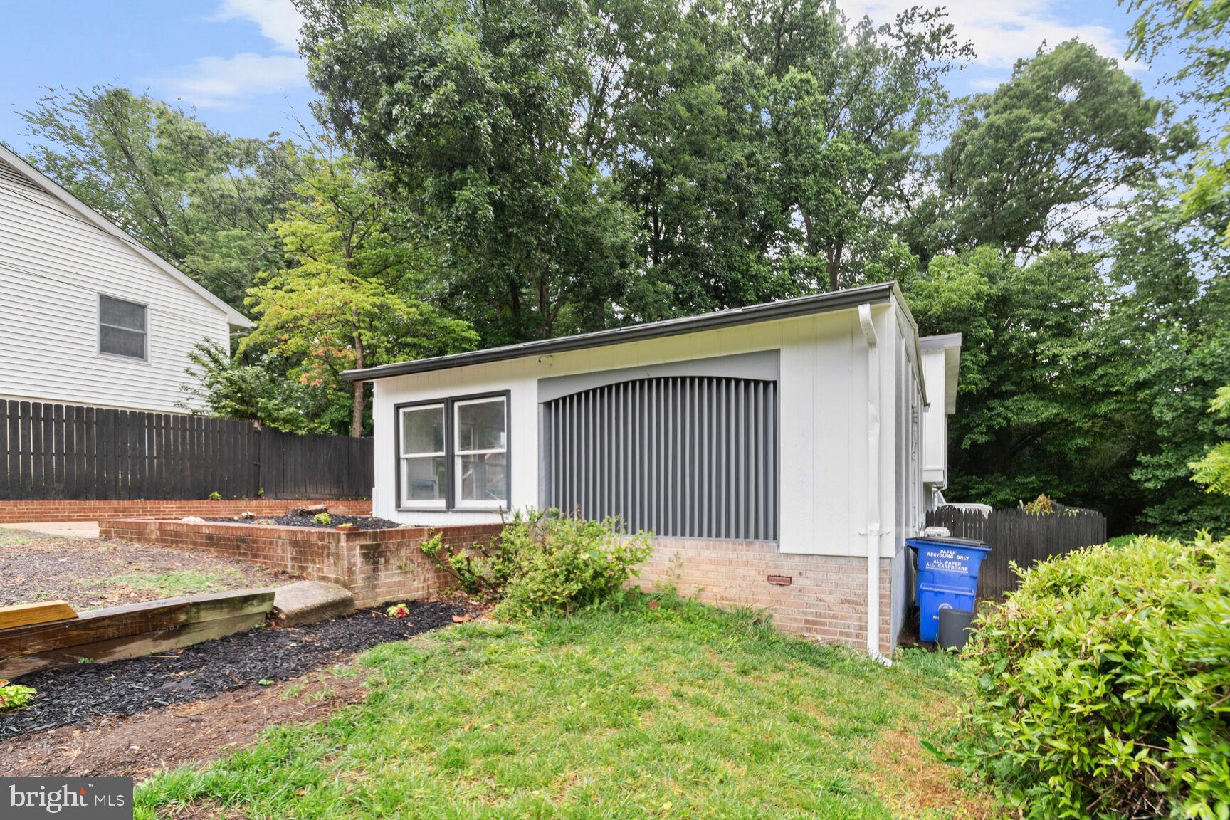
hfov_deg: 100.4
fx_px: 512
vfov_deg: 77.3
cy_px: 410
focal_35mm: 15
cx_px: 615
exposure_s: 1/40
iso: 200
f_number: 8
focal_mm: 10
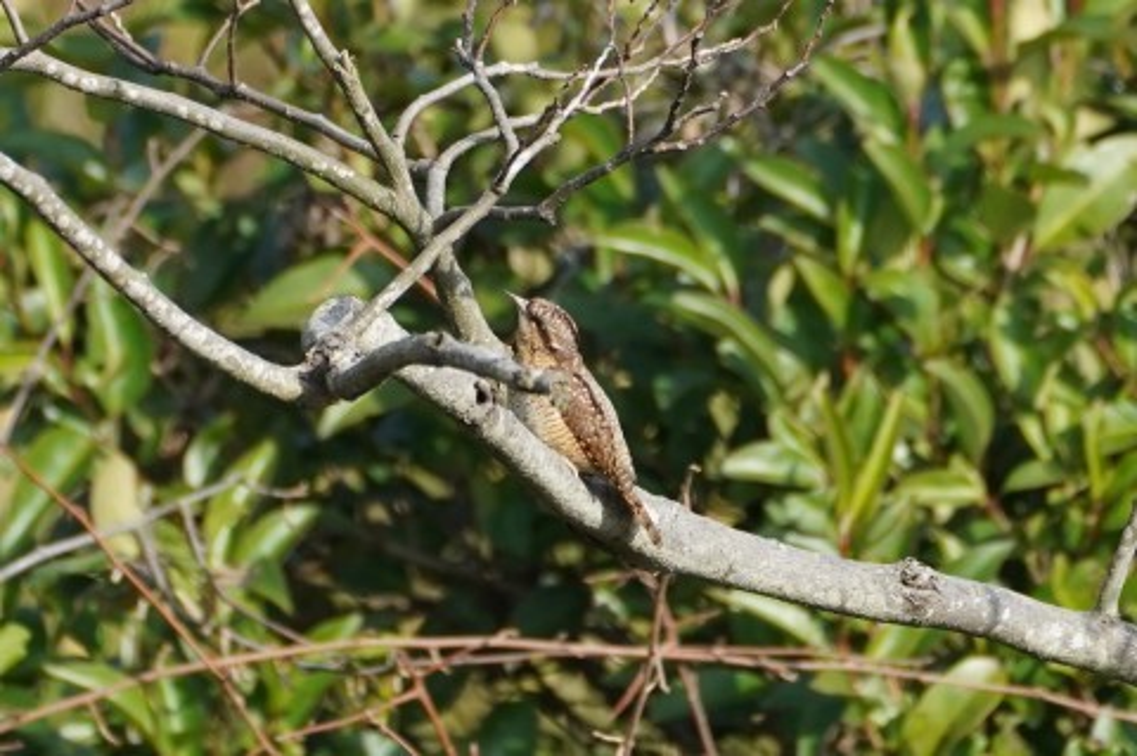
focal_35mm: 400
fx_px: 12620
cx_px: 568
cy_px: 378
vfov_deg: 3.4
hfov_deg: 5.2
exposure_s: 1/2000
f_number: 5.6
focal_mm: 400
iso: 800
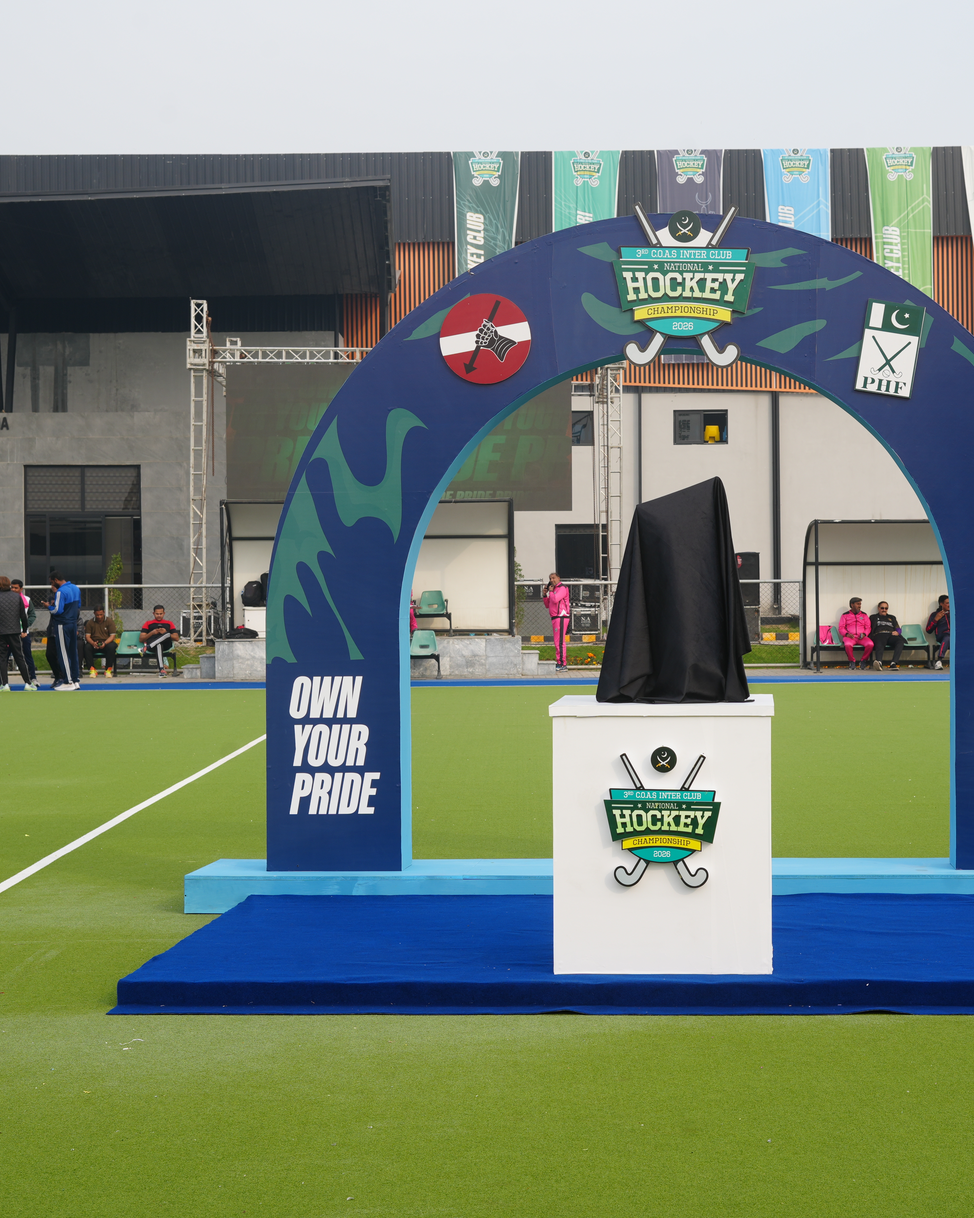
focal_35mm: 71
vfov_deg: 26.8
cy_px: 608
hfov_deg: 21.5
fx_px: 2559
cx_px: 649
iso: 100
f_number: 7.1
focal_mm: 50
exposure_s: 1/100
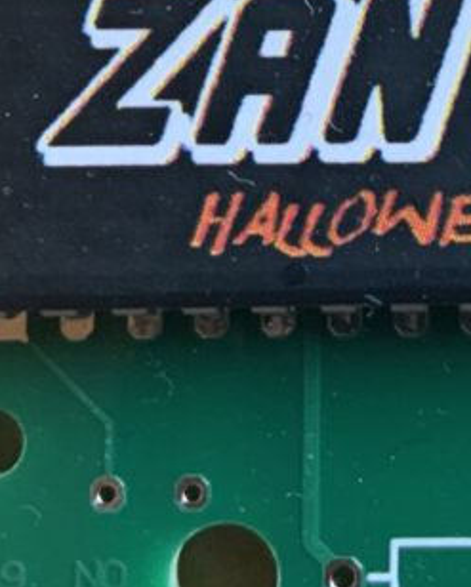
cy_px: 11
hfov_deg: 16.0
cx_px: 502
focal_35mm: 94
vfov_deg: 19.8
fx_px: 1635
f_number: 1.8
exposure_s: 1/60
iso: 160
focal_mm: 3
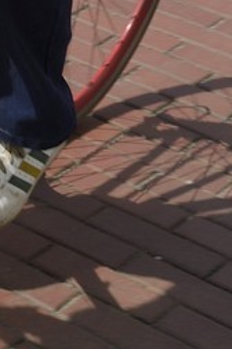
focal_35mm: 165
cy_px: -515
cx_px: -391
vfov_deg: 10.5
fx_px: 1595
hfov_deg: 7.6
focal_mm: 26
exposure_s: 1/250
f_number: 14
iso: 200
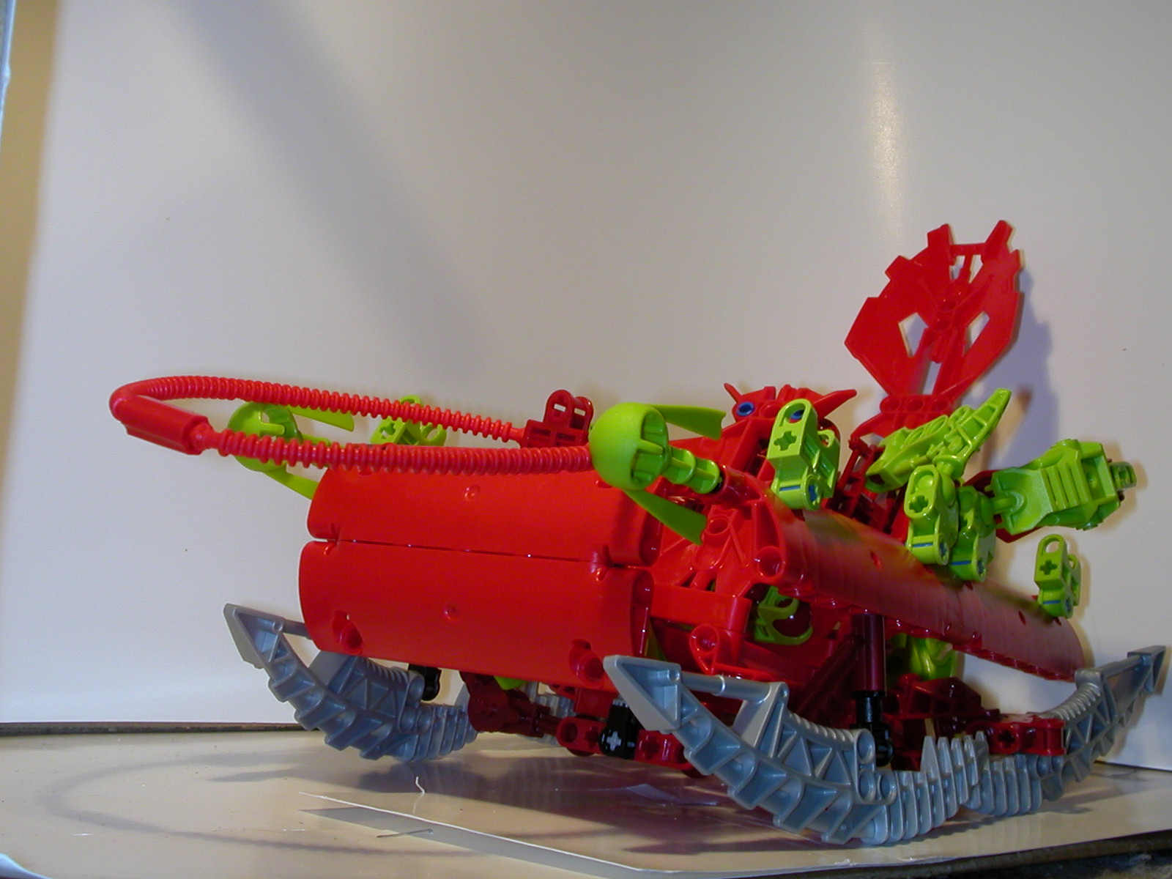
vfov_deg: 29.7
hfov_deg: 38.9
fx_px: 1659
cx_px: 586
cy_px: 440
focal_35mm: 49
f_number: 5.2
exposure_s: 1/30
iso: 100
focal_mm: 7.5
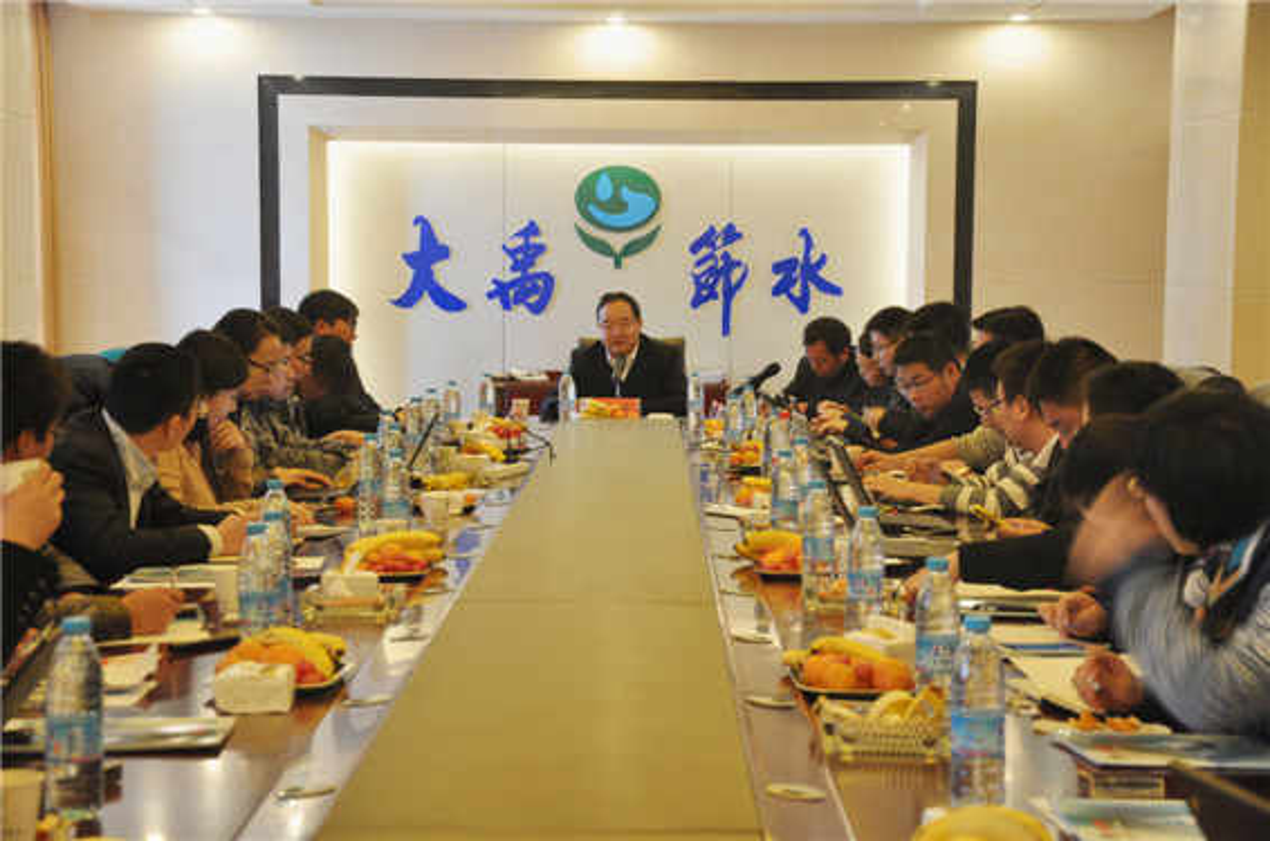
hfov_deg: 27.0
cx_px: 635
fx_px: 2641
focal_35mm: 75
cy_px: 420
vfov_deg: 18.1
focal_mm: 50
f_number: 5
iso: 320
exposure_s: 1/15
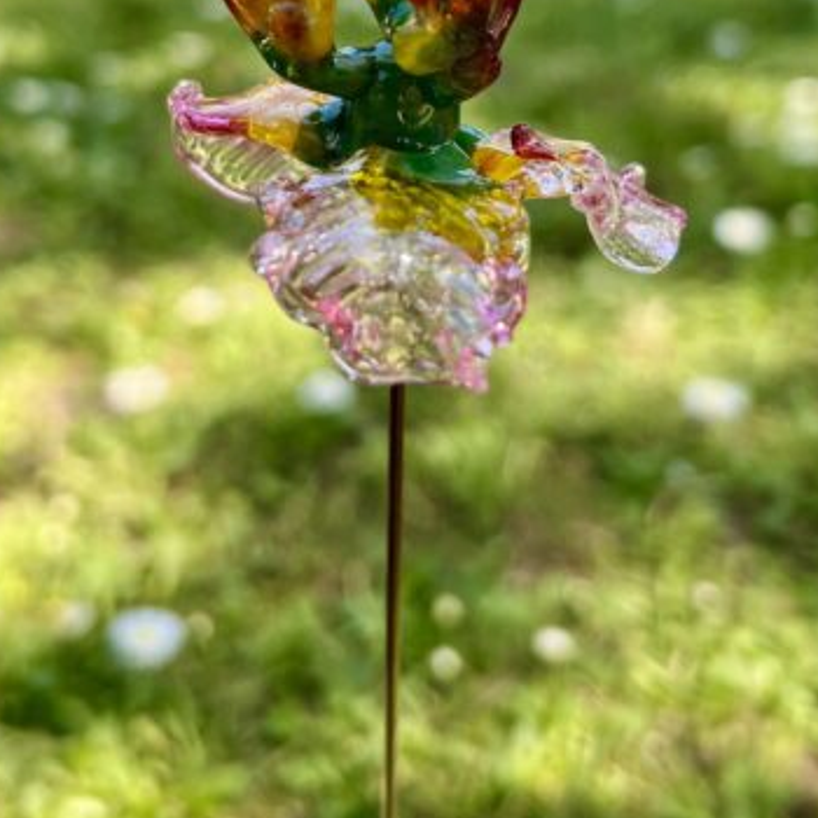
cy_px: 223
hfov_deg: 47.2
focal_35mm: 35
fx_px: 936
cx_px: 397
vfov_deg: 45.9
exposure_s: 1/493
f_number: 1.5
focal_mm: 5.7
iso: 50
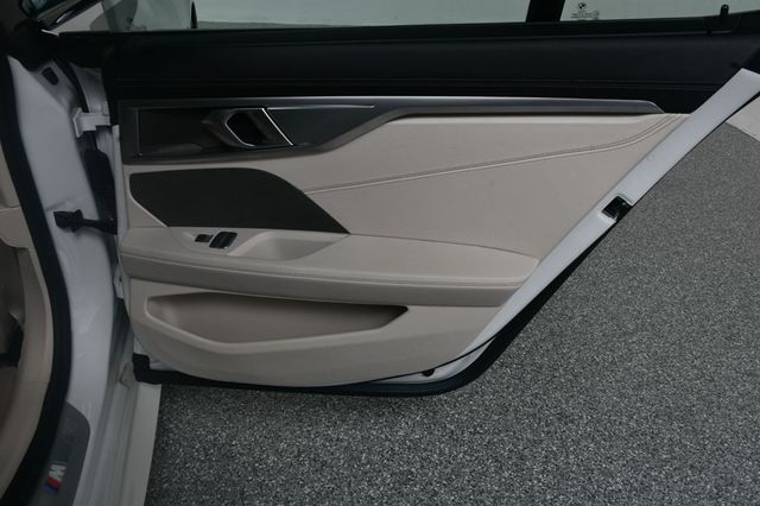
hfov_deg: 57.2
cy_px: 253
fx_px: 696
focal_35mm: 33
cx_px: 380
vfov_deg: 39.9
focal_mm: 22
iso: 100
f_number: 14
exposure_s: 1/160
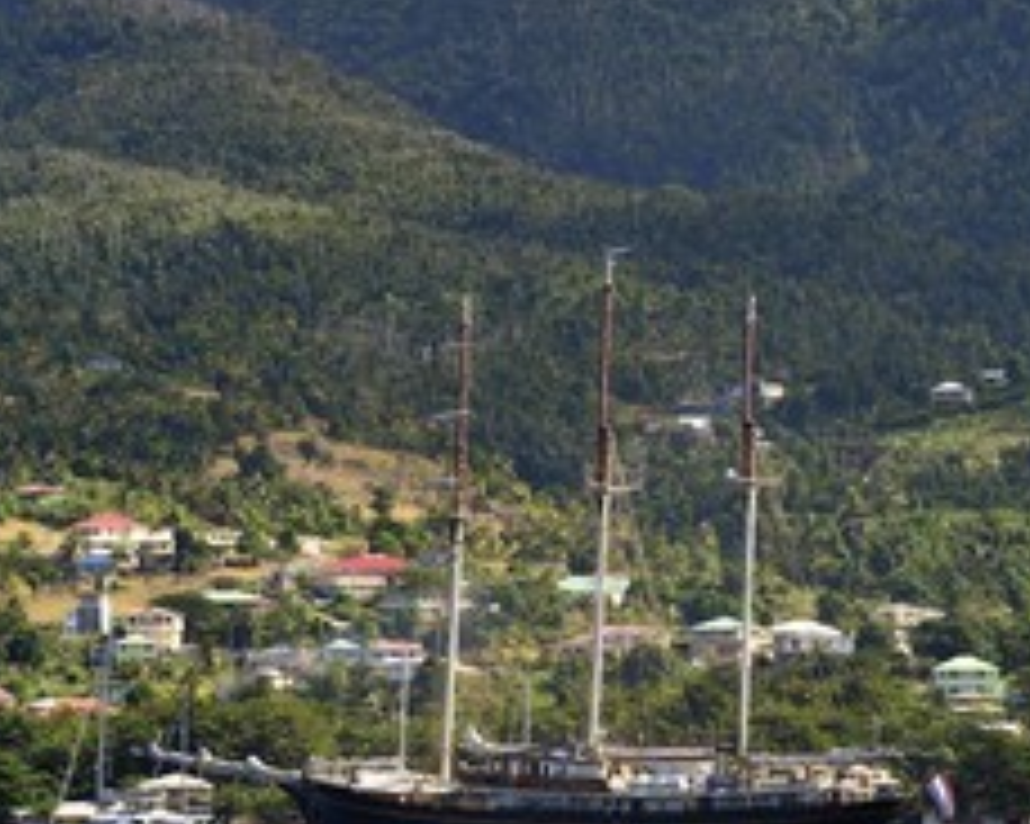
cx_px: 306
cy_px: 315
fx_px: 10513
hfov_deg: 5.6
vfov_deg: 4.5
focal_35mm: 345
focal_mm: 200
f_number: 7.1
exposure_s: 1/640
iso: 200
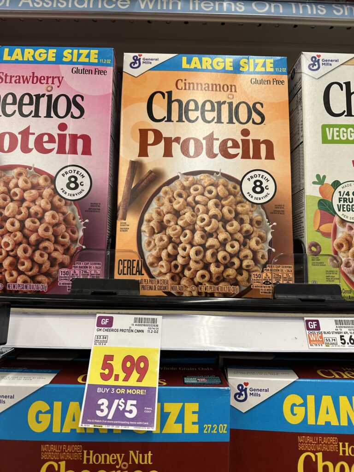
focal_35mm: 24
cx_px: 177
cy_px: 236
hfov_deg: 56.8
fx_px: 327
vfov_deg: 71.6
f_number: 1.78
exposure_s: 1/61
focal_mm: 6.86
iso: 125
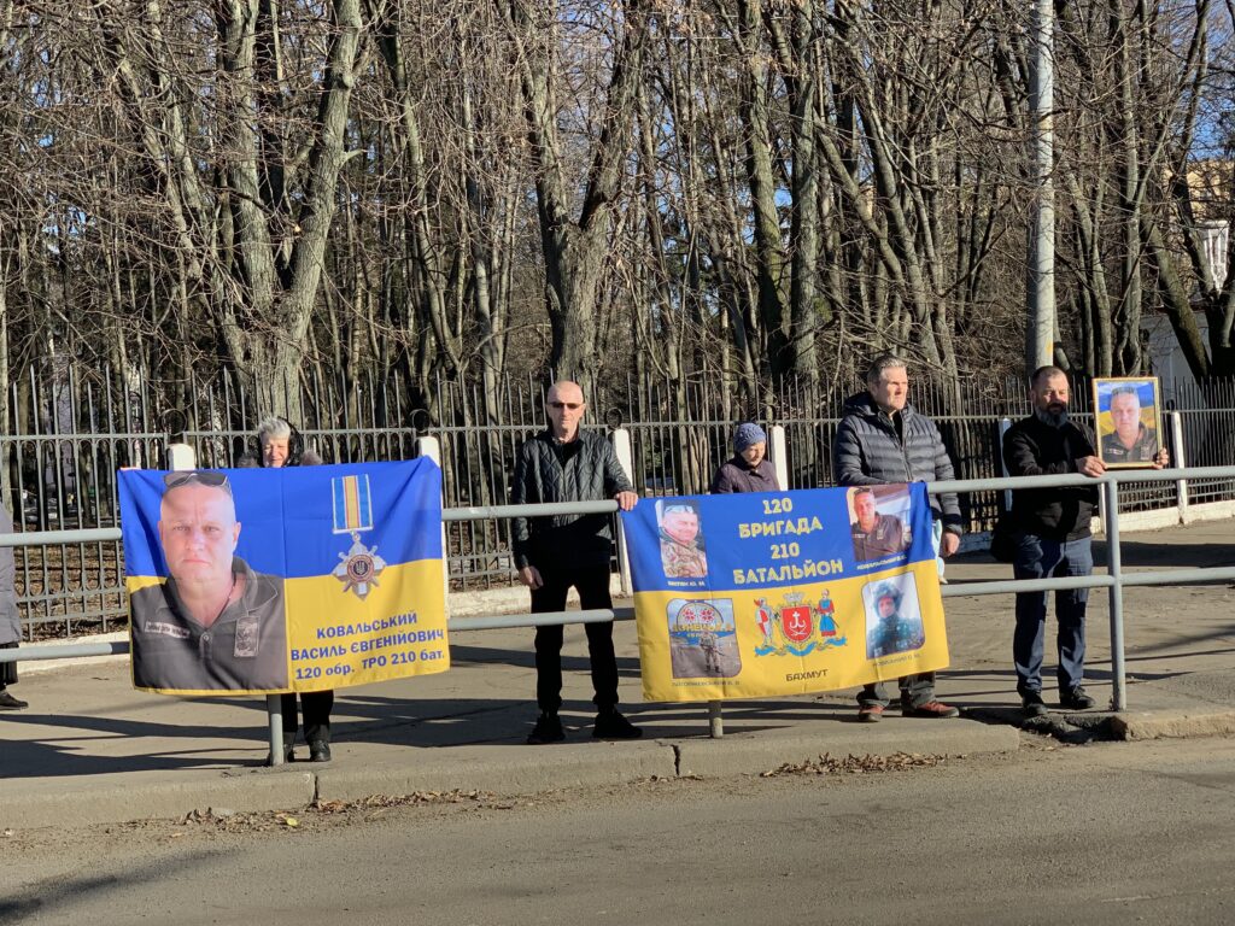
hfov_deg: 36.8
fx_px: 1855
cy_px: 463
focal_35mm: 52
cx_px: 618
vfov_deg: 28.0
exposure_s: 1/826
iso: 16
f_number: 2.4
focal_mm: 6
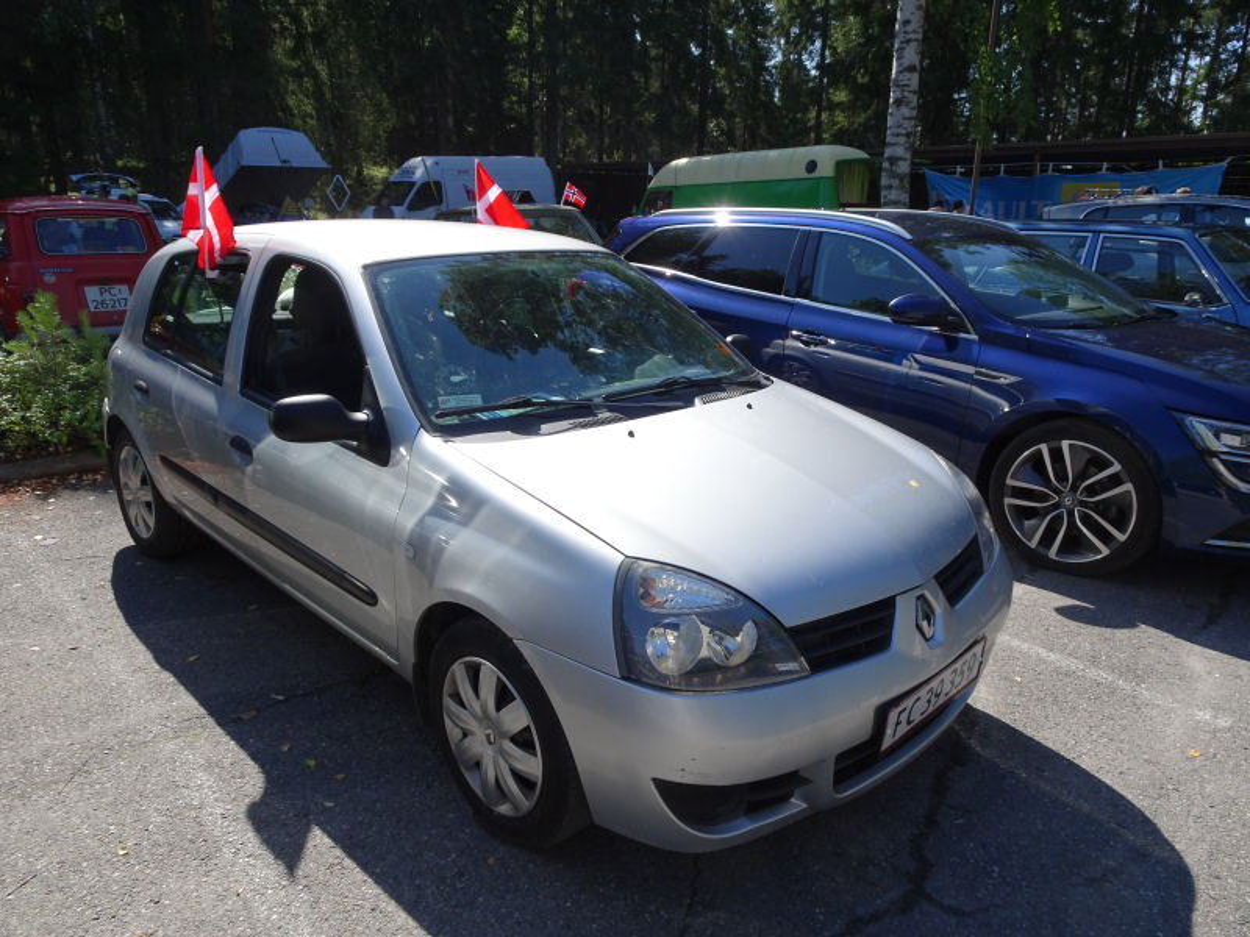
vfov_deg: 54.9
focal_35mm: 25
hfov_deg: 69.4
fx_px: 903
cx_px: 625
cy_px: 468
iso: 80
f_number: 3.5
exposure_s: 1/640
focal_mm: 4.2
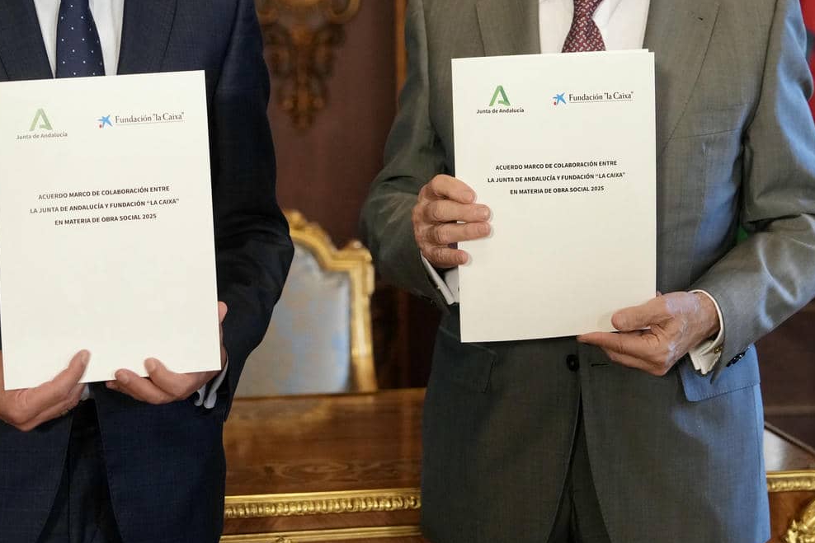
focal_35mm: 102
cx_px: 440
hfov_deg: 20.0
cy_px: 57
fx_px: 2309
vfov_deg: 13.3
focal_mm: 56
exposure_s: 1/250
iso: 3200
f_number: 2.8
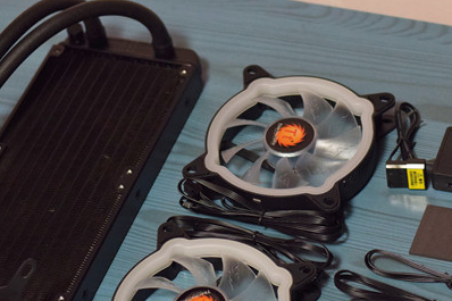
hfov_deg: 15.5
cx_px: 245
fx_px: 1657
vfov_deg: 10.4
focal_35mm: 132
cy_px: 216
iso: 800
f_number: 2.8
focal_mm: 50
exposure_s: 1/60
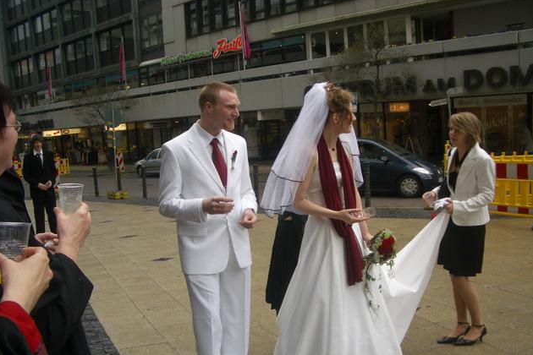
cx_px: 268
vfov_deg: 35.9
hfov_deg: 51.9
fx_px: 548
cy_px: 200
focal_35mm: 37
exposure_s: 1/200
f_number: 2.6
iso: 50
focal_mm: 5.8
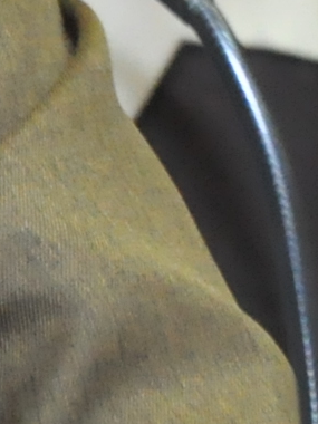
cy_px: -524
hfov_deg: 1.5
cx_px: -762
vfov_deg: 2.0
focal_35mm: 975
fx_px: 11942
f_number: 5.3
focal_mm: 80
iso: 2000
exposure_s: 1/60
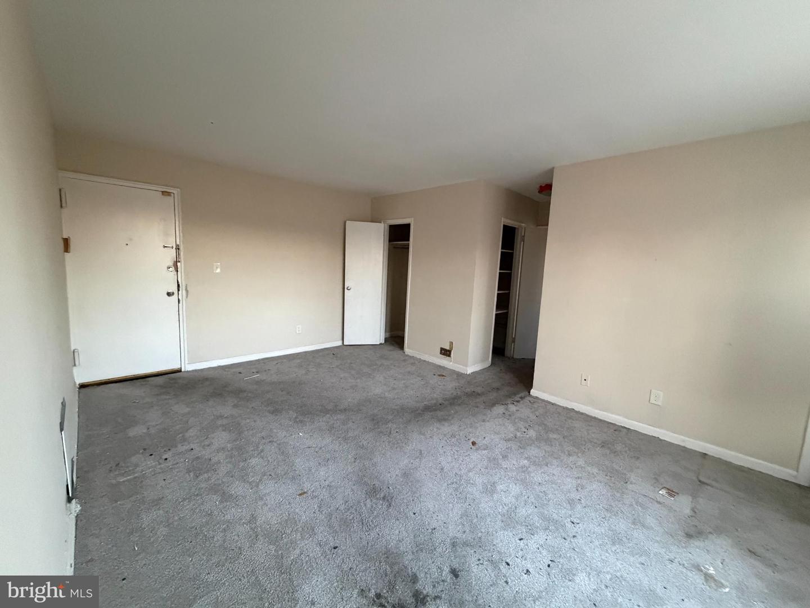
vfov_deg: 85.7
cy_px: 304
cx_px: 405
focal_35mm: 14
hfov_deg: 102.1
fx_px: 328
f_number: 2.2
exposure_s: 1/60
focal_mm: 2.22
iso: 800
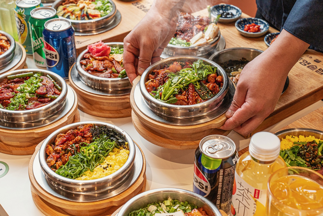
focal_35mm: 62
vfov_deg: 21.9
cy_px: 108
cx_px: 162
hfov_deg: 32.4
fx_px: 556
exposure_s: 1/125
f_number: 7.1
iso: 500
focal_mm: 62
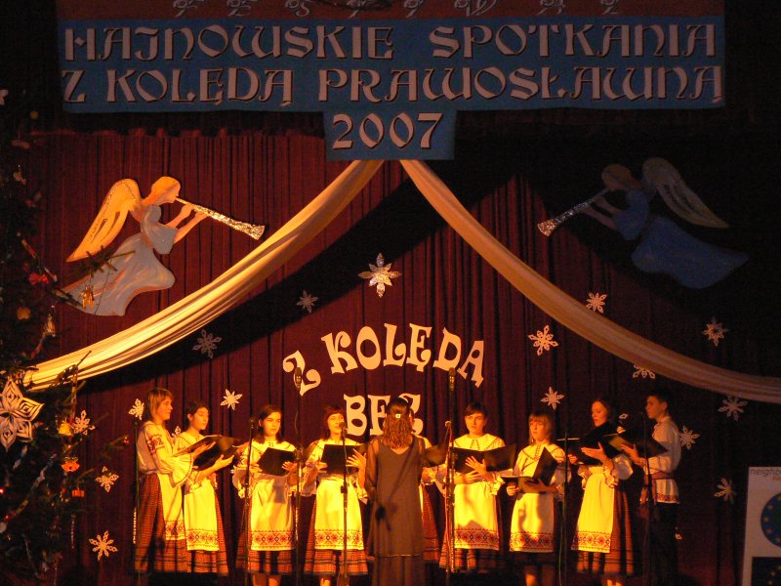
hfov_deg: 15.9
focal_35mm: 124
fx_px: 2798
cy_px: 293
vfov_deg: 12.0
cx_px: 390
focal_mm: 20.7
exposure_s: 1/30
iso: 400
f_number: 3.2
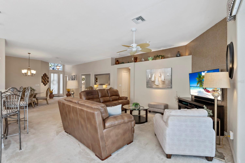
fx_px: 109
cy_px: 82
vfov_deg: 73.8
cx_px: 122
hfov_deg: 96.7
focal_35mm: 16
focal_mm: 16
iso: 100
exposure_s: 1/1.67
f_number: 9
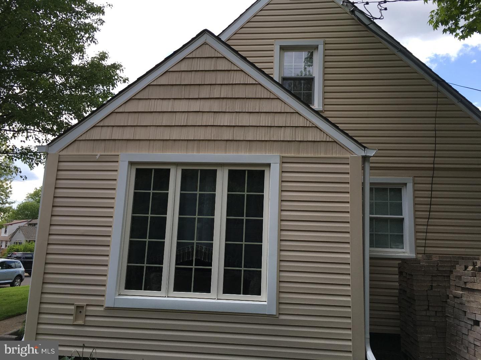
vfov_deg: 48.2
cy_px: 180
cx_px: 240
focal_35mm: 29
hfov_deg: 61.7
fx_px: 403
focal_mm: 4.15
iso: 25
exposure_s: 1/591
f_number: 2.2
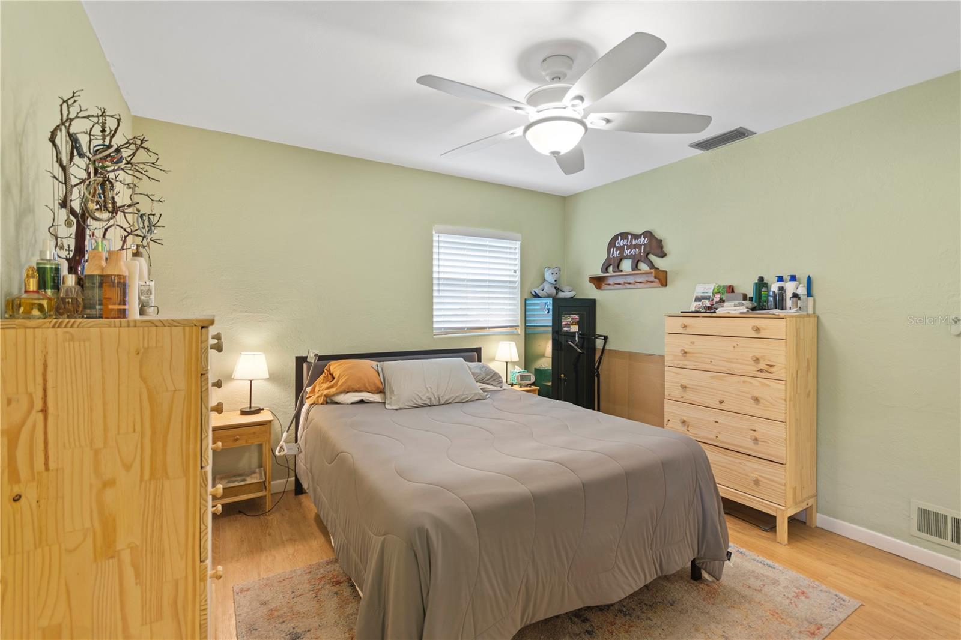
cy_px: 320
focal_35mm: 15
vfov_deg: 77.3
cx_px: 480
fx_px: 400
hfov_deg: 100.4
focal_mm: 10
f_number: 4
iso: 100
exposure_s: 1.3
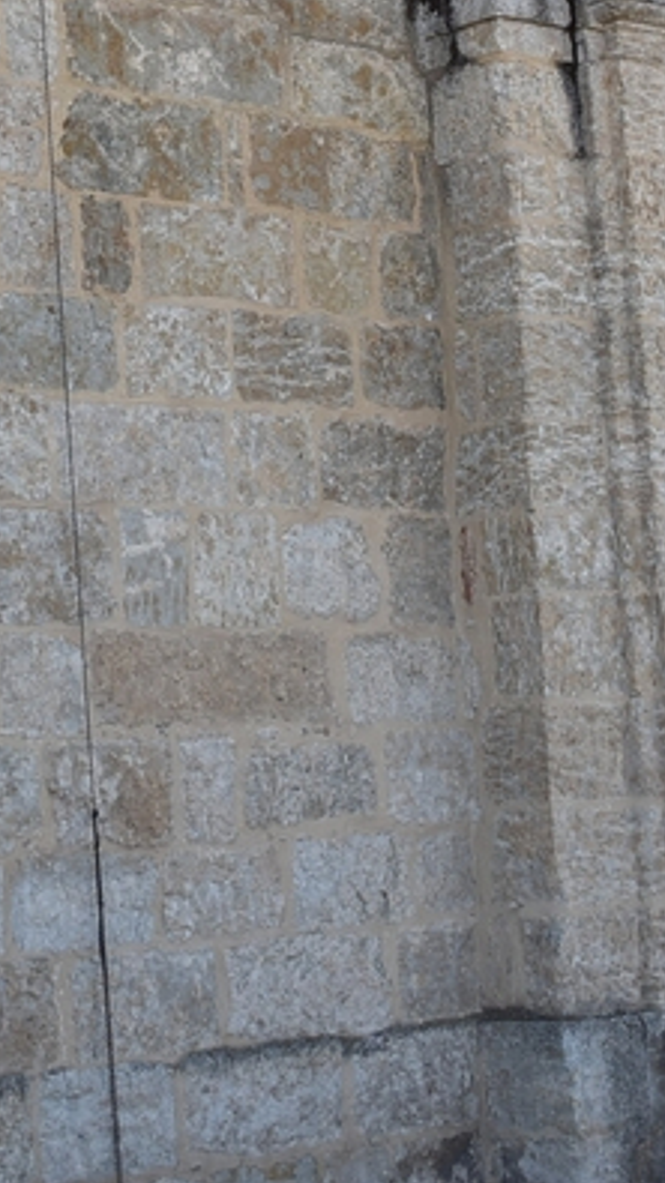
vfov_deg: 23.7
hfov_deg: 14.0
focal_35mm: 86
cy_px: 12
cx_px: 210
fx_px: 2698
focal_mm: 18
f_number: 3.5
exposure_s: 1/400
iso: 100
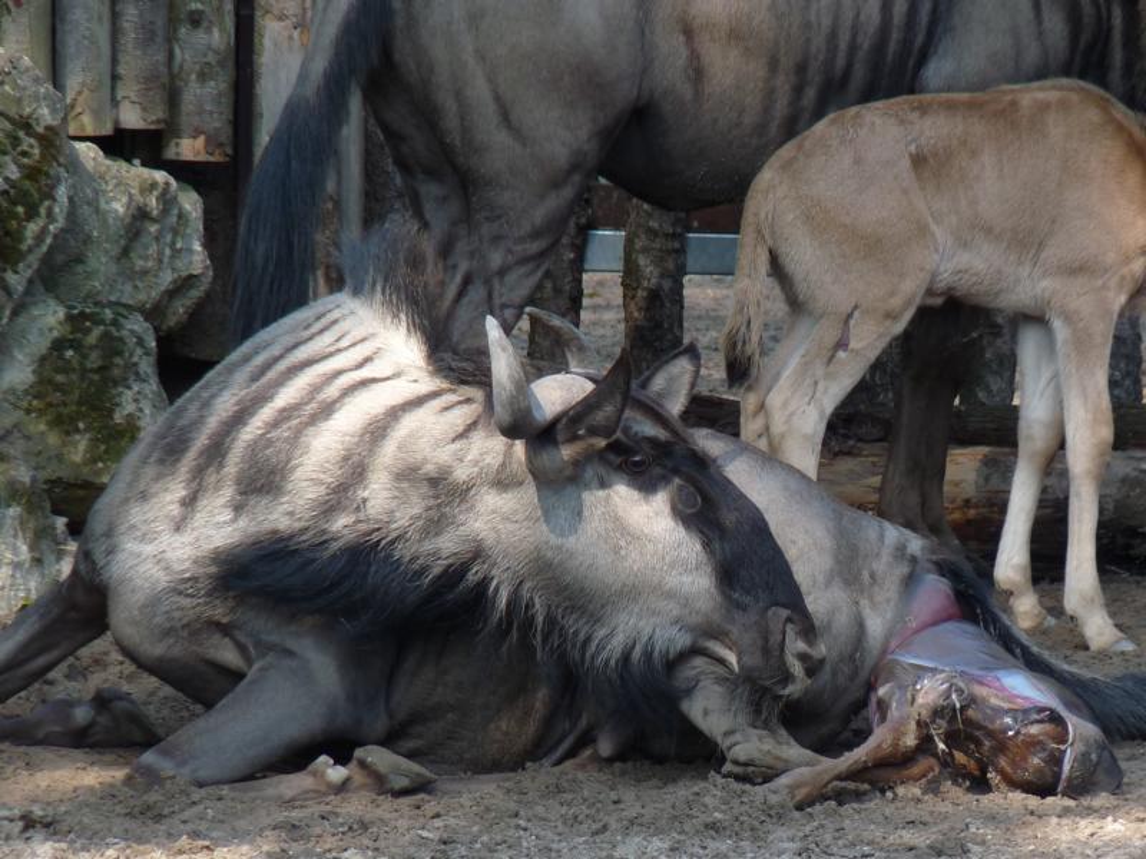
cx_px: 573
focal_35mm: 531
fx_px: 17579
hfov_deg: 3.7
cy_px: 430
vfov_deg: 2.8
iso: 100
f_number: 4
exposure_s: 1/200
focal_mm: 66.7
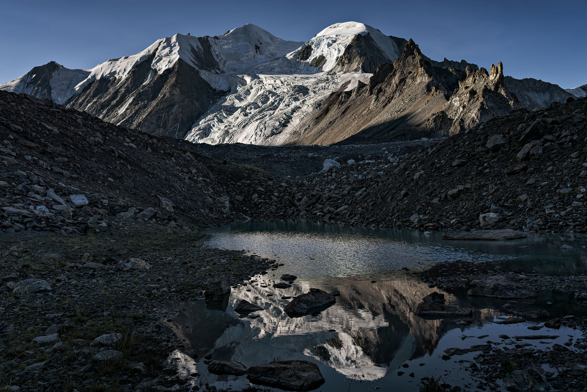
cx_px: 294
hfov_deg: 57.2
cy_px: 196
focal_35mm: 33
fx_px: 538
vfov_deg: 40.0
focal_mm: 33
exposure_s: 1/250
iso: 100
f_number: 5.6
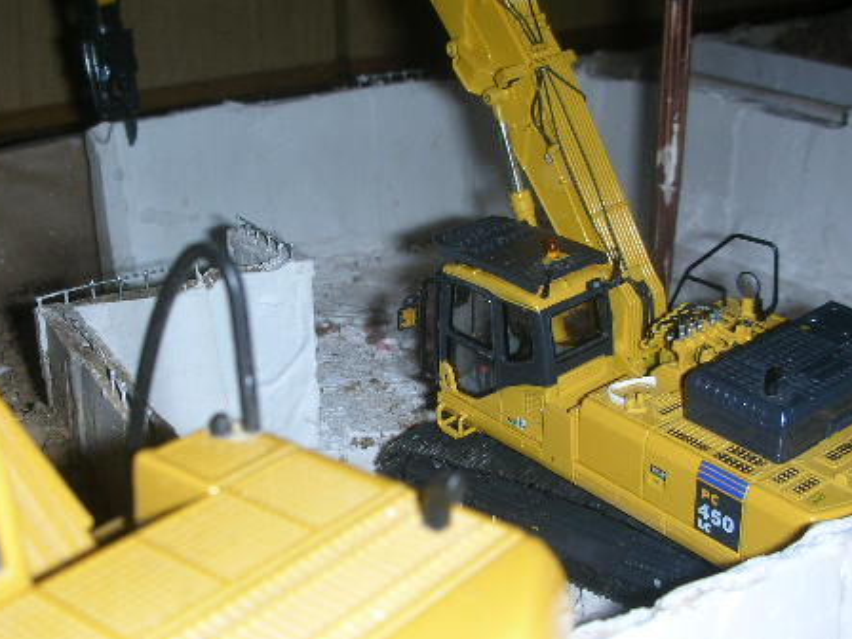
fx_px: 1231
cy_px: 378
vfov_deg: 29.0
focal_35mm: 50
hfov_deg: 38.0
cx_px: 339
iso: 50
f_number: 3
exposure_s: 1/60.1
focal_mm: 5.8
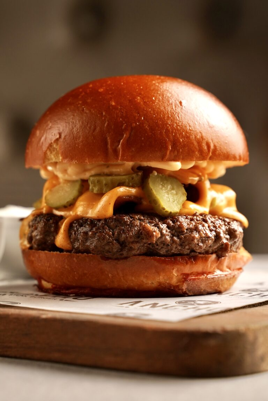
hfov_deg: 13.8
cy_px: 200
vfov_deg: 20.6
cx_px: 134
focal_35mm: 99
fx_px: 1105
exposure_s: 1/100
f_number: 5.6
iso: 320
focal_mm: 66
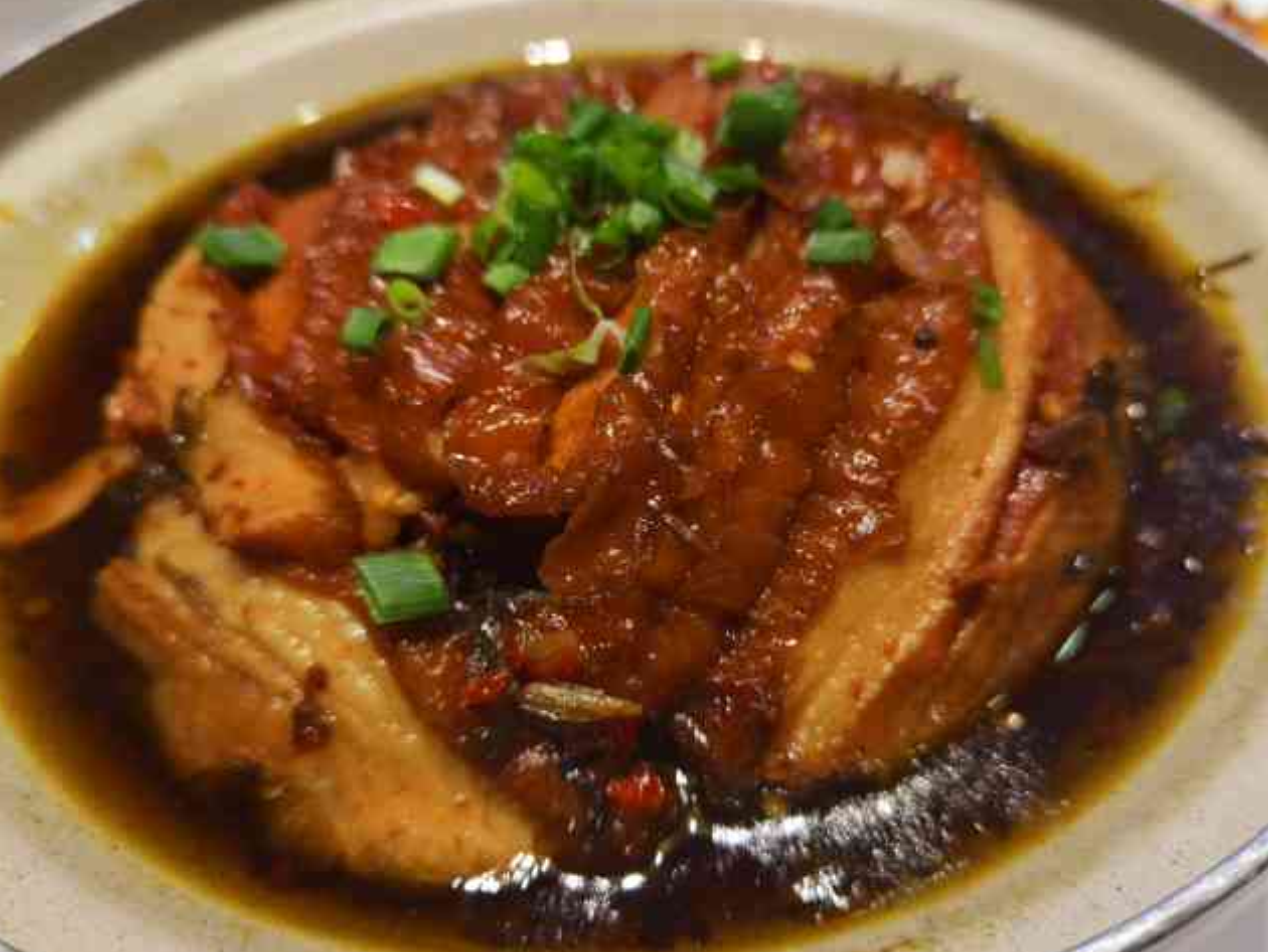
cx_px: 686
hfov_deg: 59.9
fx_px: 1099
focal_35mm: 30
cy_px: 514
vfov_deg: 46.8
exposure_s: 1/112
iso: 50
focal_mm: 6.71
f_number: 1.9
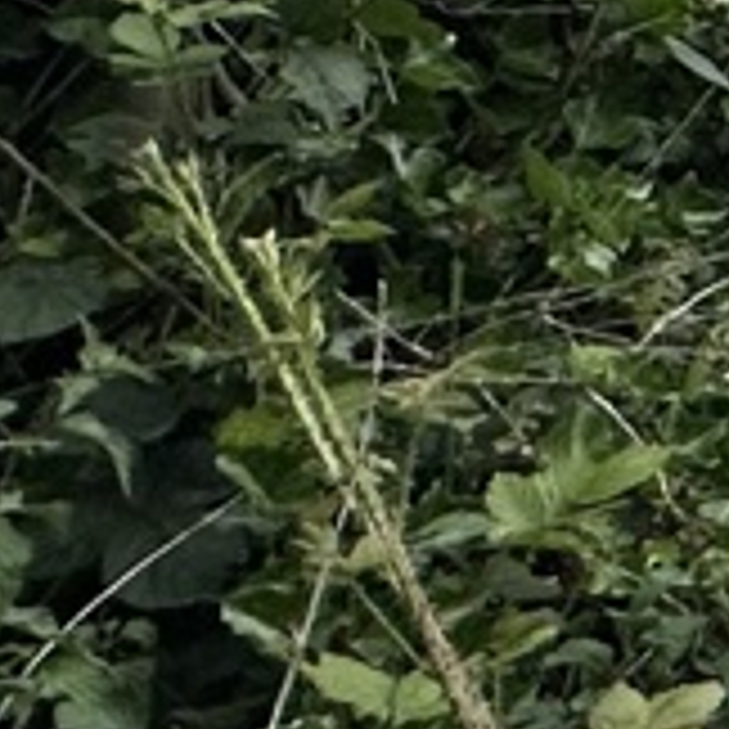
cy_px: -698
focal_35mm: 122
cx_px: 2794
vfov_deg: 12.6
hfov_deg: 8.5
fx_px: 2907
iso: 40
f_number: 2.2
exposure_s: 1/1595
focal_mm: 2.22
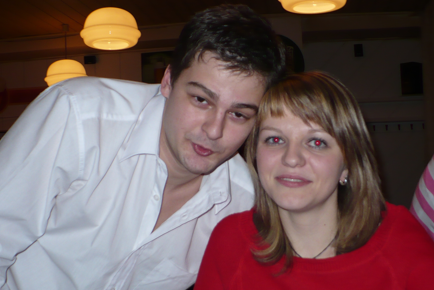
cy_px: 197
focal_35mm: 50
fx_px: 603
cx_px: 234
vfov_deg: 26.8
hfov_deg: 39.6
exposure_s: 1/30
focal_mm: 6.1
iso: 100
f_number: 2.8
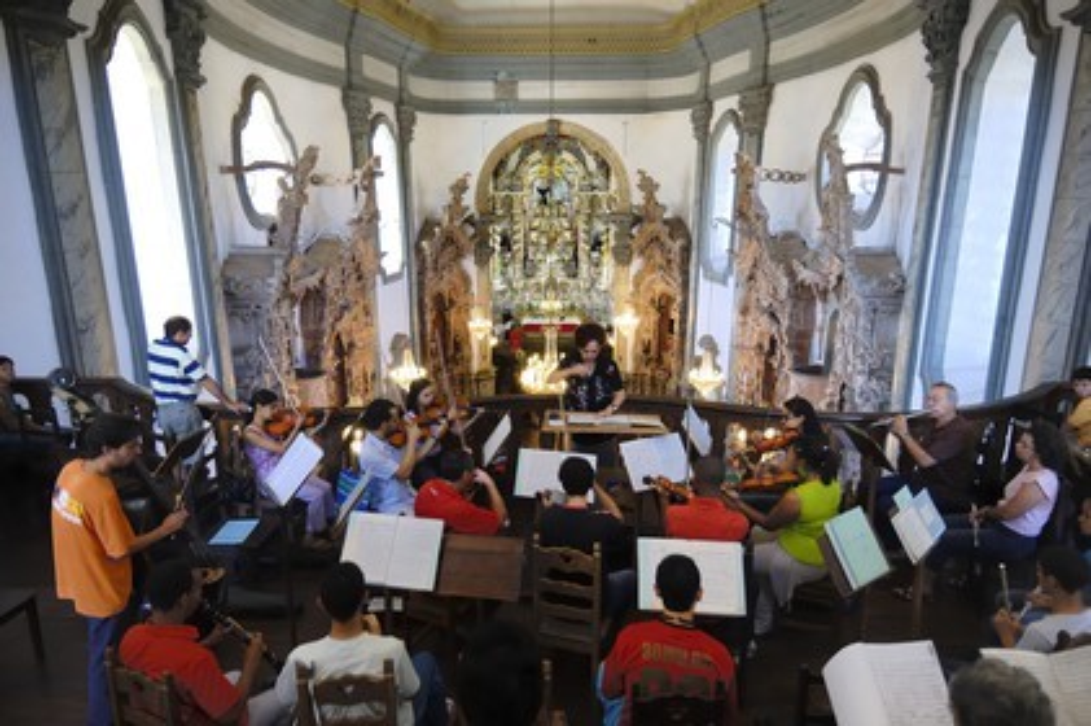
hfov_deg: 77.4
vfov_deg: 56.1
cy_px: 363
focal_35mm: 22
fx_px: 681
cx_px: 546
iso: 200
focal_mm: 15
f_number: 4
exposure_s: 1/13
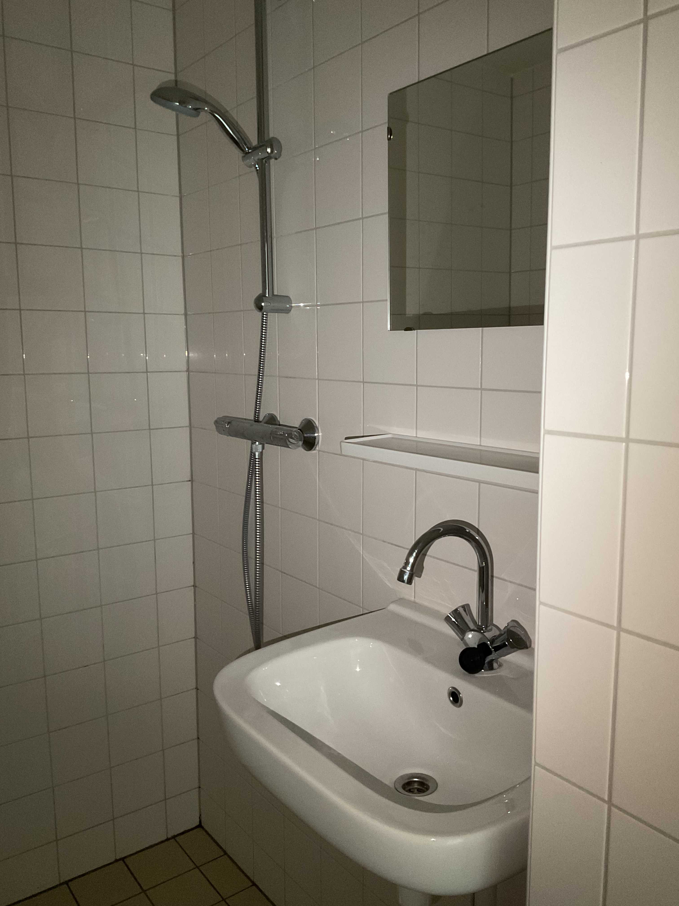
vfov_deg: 61.7
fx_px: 758
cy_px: 453
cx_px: 340
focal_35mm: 29
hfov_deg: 48.2
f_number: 1.8
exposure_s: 1/33
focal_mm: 3
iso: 320
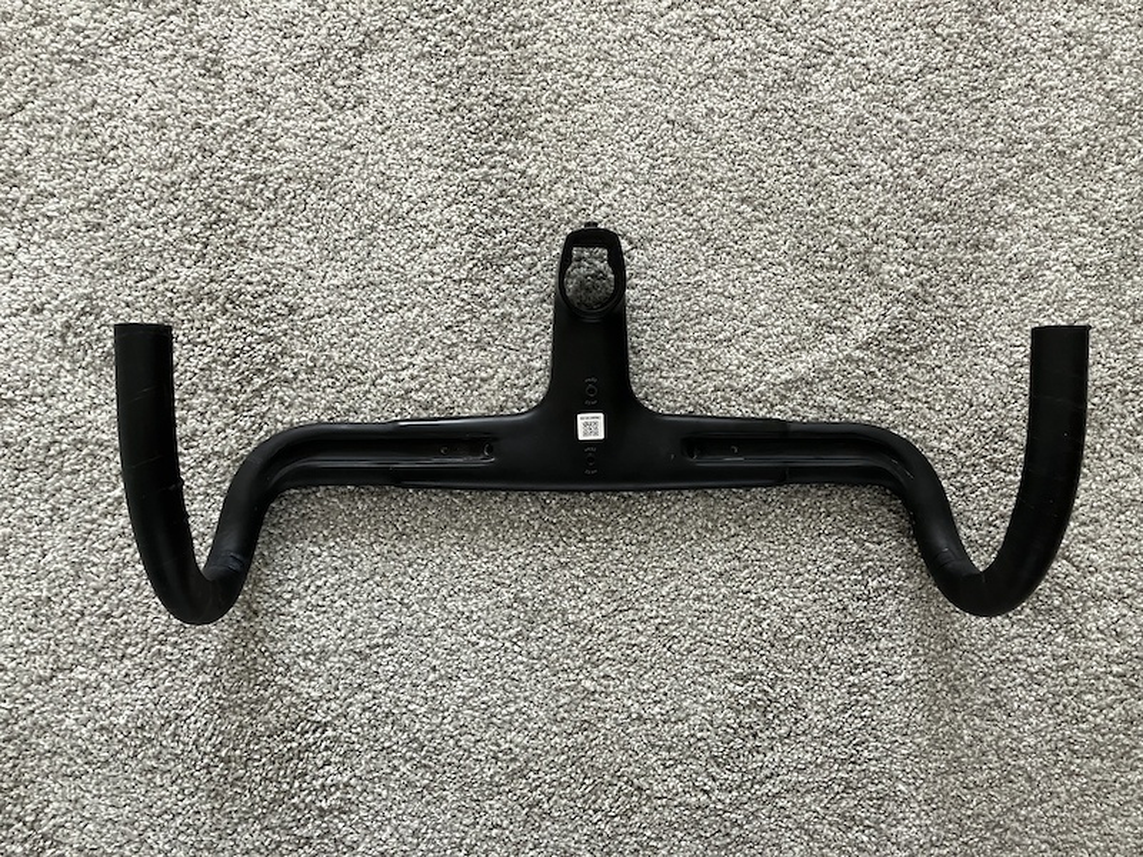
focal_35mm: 28
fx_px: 925
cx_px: 572
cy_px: 428
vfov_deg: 49.7
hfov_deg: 63.4
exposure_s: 1/60
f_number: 1.8
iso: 250
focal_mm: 3.99
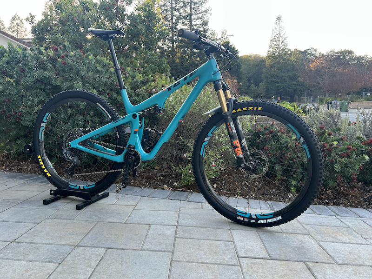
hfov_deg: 67.3
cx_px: 186
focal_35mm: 26
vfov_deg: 53.1
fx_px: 279
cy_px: 140
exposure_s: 1/298
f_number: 1.5
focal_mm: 5.7
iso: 50
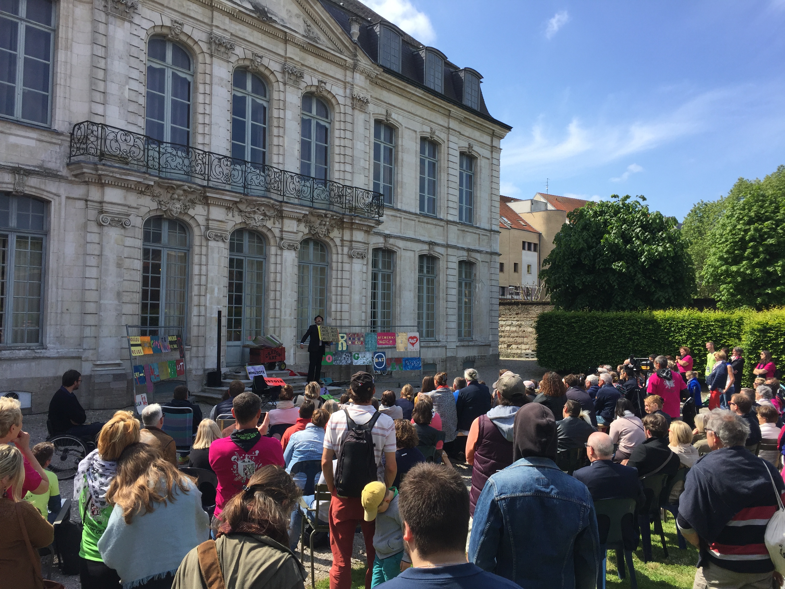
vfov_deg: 48.2
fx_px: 658
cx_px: 392
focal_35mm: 29
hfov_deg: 61.7
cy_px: 294
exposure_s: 1/1276
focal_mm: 4.15
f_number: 2.2
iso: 32
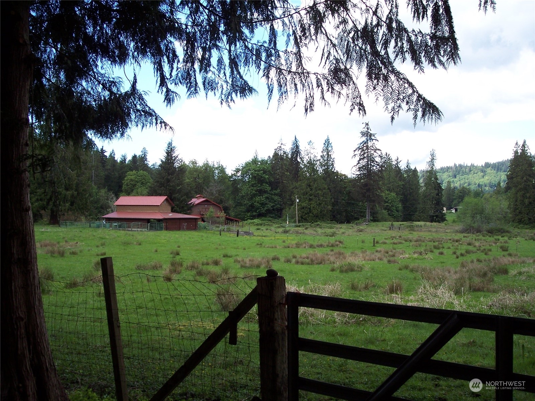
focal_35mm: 39
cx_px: 268
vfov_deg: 36.8
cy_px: 200
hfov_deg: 47.9
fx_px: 603
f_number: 3.4
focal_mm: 8
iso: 100
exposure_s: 1/250
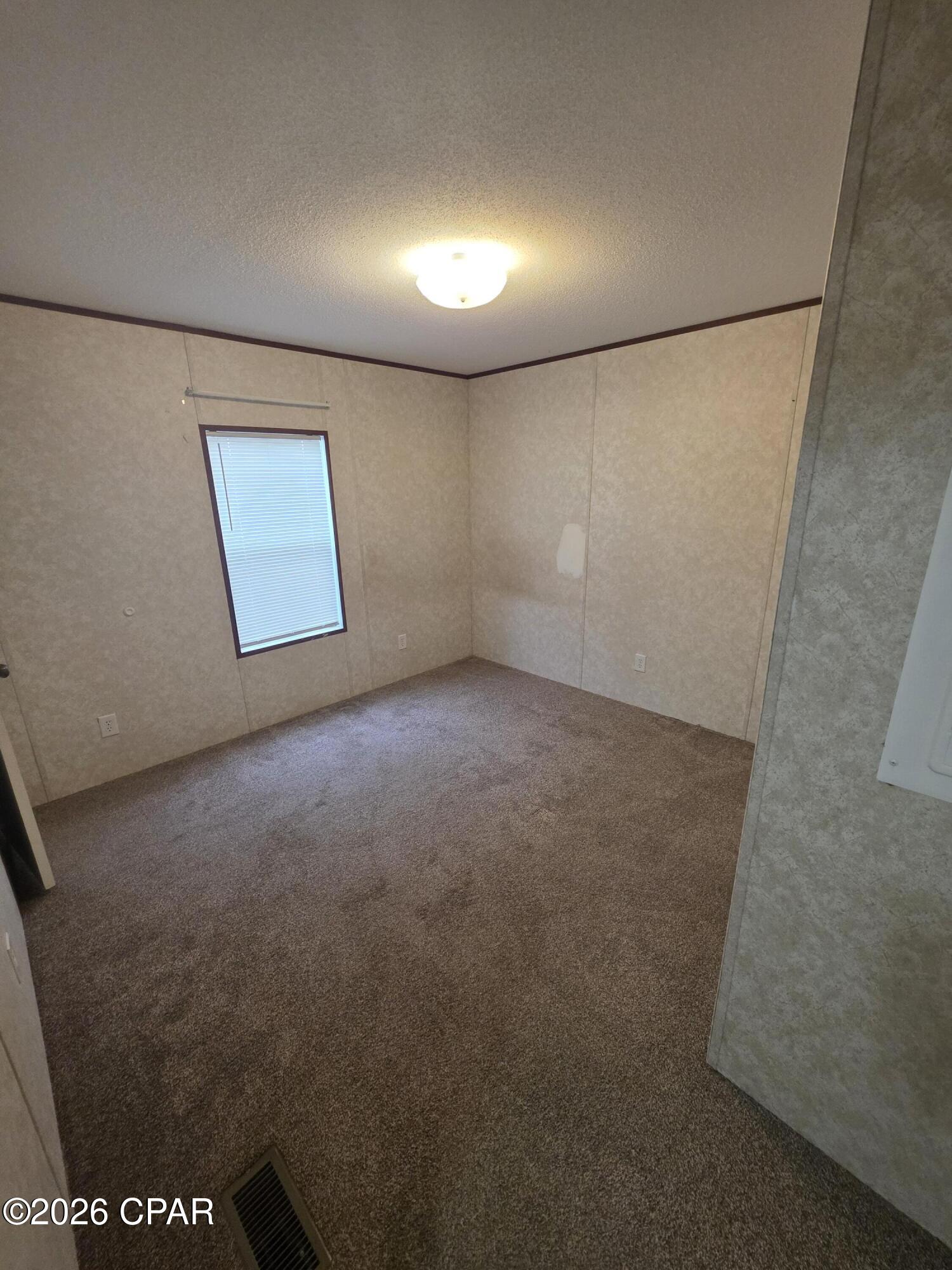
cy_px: 635
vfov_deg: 106.2
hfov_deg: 89.9
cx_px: 476
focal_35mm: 13
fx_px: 477
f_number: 1.9
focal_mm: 2.2
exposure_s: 1/120
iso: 320
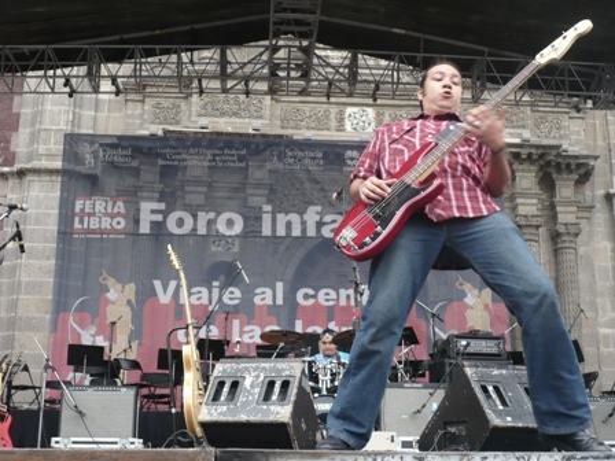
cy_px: 230
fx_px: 888
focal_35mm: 50
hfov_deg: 38.2
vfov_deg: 29.1
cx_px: 308
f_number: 3.4
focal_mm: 8.3
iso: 100
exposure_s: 1/50
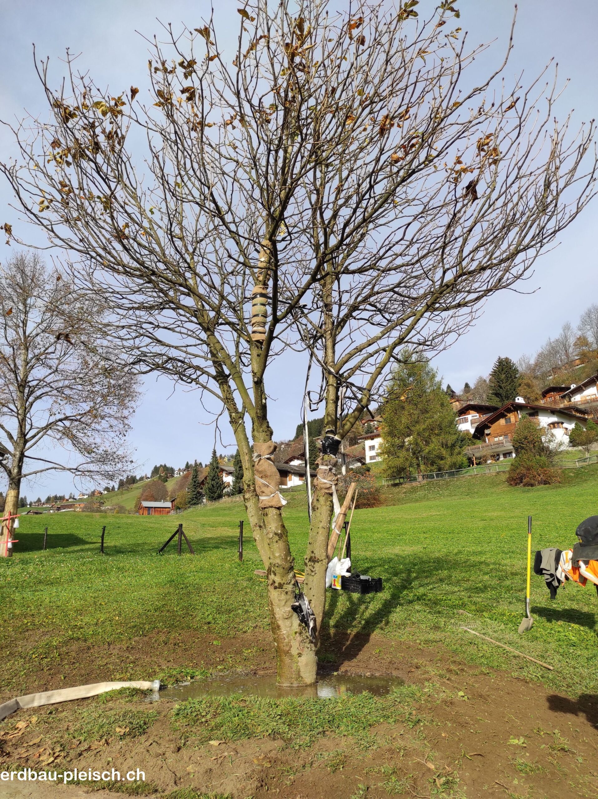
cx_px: 299
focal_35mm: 25
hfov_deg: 54.8
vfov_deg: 69.4
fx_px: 577
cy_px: 400
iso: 100
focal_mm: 5.43
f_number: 1.89
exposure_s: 1/1214
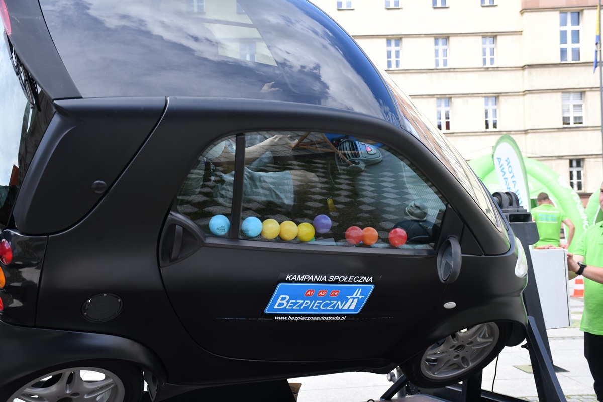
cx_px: 302
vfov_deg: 28.1
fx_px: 804
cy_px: 201
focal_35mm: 48
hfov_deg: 41.1
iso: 140
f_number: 4
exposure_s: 1/320
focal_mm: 32
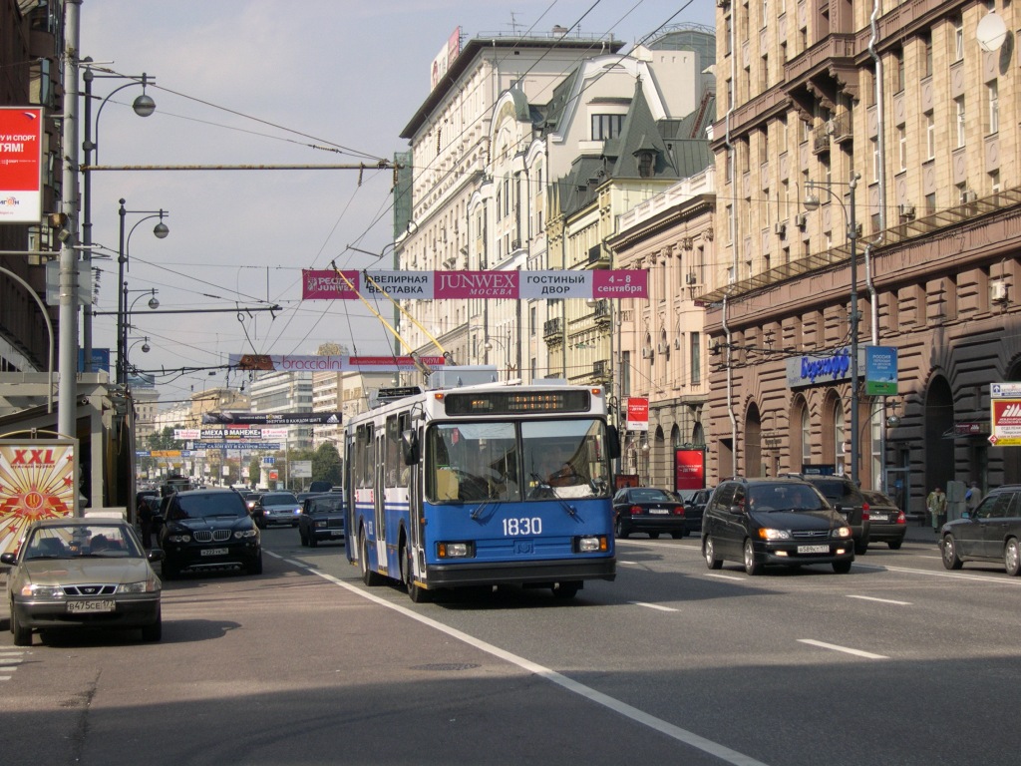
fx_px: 2124
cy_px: 383
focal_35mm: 72
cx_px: 510
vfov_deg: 20.4
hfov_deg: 27.0
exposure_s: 1/638
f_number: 3.8
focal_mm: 15.3
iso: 100
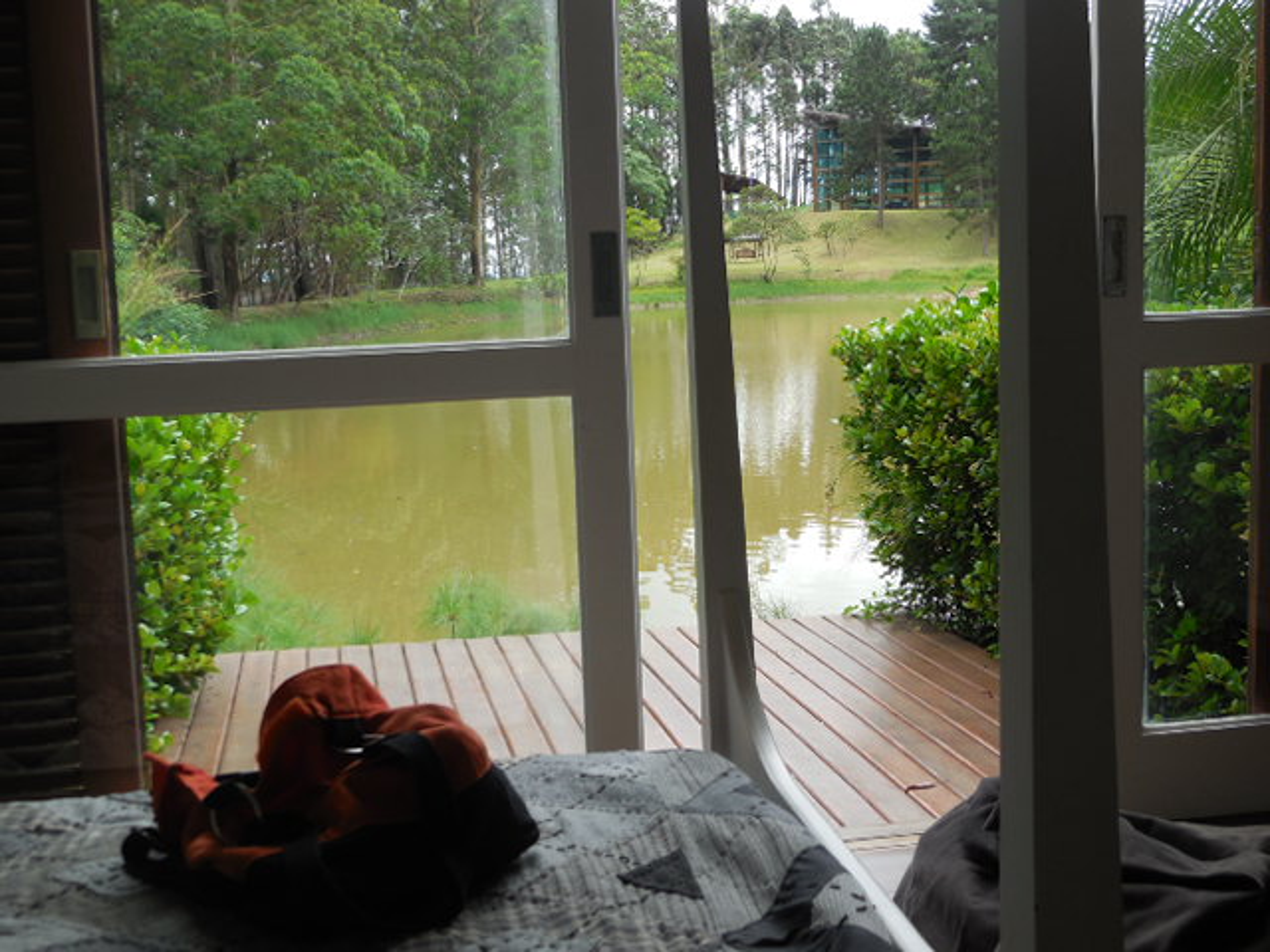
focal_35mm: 46
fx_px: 1688
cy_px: 476
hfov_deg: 41.2
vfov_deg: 31.5
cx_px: 635
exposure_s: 1/200
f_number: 3.8
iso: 125
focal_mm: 8.2
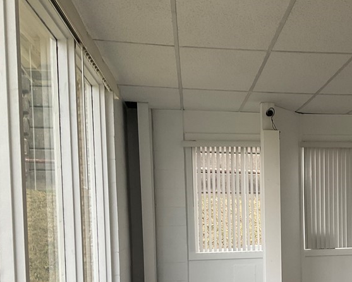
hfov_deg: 34.7
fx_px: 542
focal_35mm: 52
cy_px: 238
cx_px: 291
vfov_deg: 28.3
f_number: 1.8
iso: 50
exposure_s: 1/60
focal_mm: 3
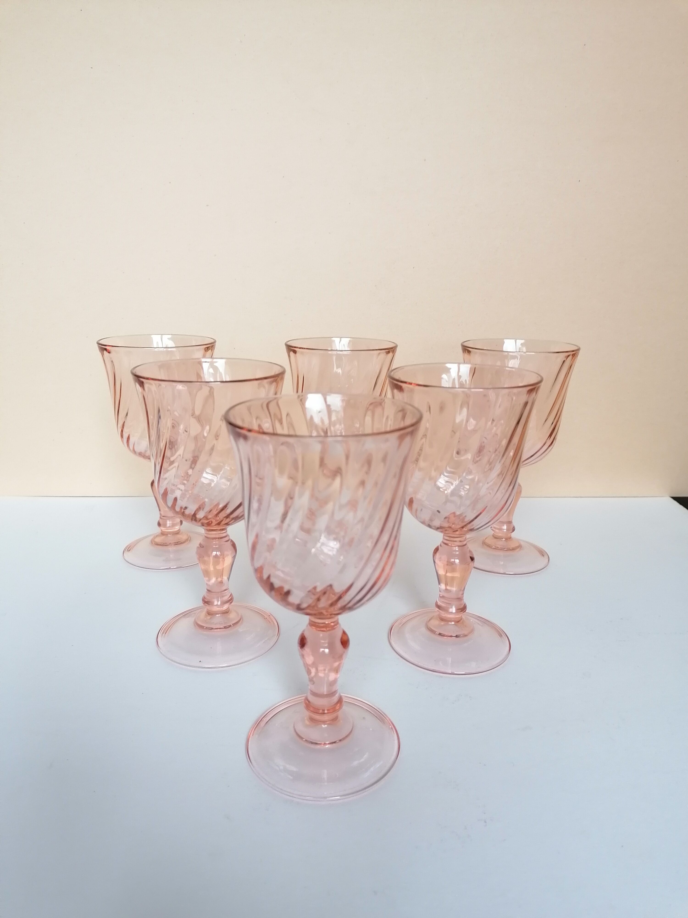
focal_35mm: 27
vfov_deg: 65.3
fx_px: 716
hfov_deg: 51.4
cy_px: 459
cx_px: 344
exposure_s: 1/60
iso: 125
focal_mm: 4.75
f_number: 1.8
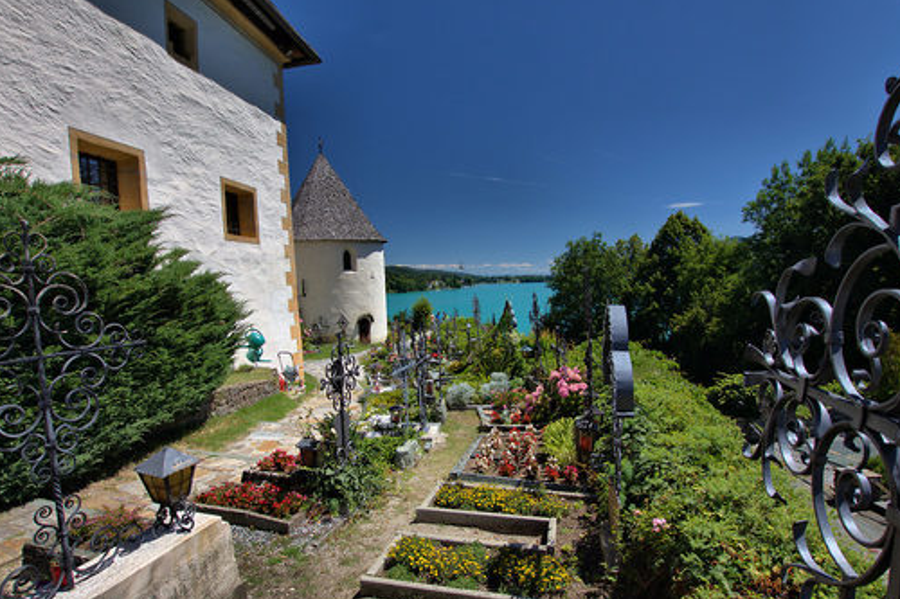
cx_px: 443
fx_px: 450
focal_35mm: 18
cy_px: 336
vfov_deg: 67.1
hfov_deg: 90.0
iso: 100
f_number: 8
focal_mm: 10
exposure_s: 1/180
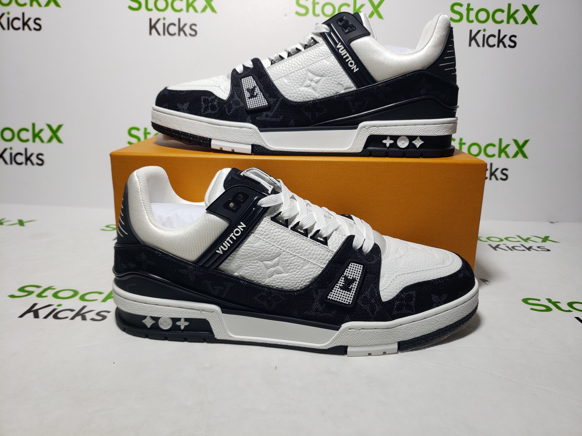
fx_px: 437
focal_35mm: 26
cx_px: 291
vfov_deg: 53.1
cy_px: 218
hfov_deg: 67.3
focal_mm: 4.3
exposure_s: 1/483
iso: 50
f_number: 1.5
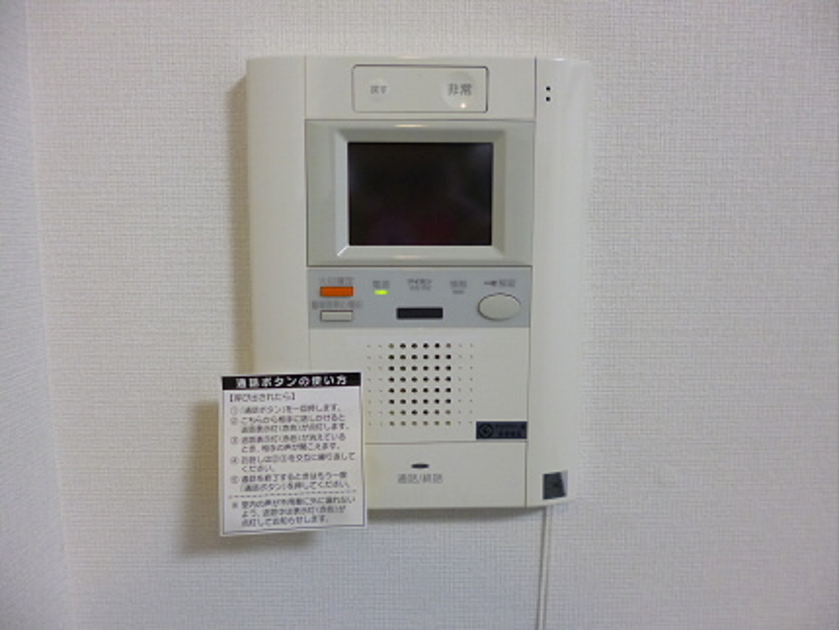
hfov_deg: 71.6
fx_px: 582
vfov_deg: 56.9
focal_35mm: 24
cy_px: 315
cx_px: 420
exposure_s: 1/40
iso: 400
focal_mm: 4.3
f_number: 2.5
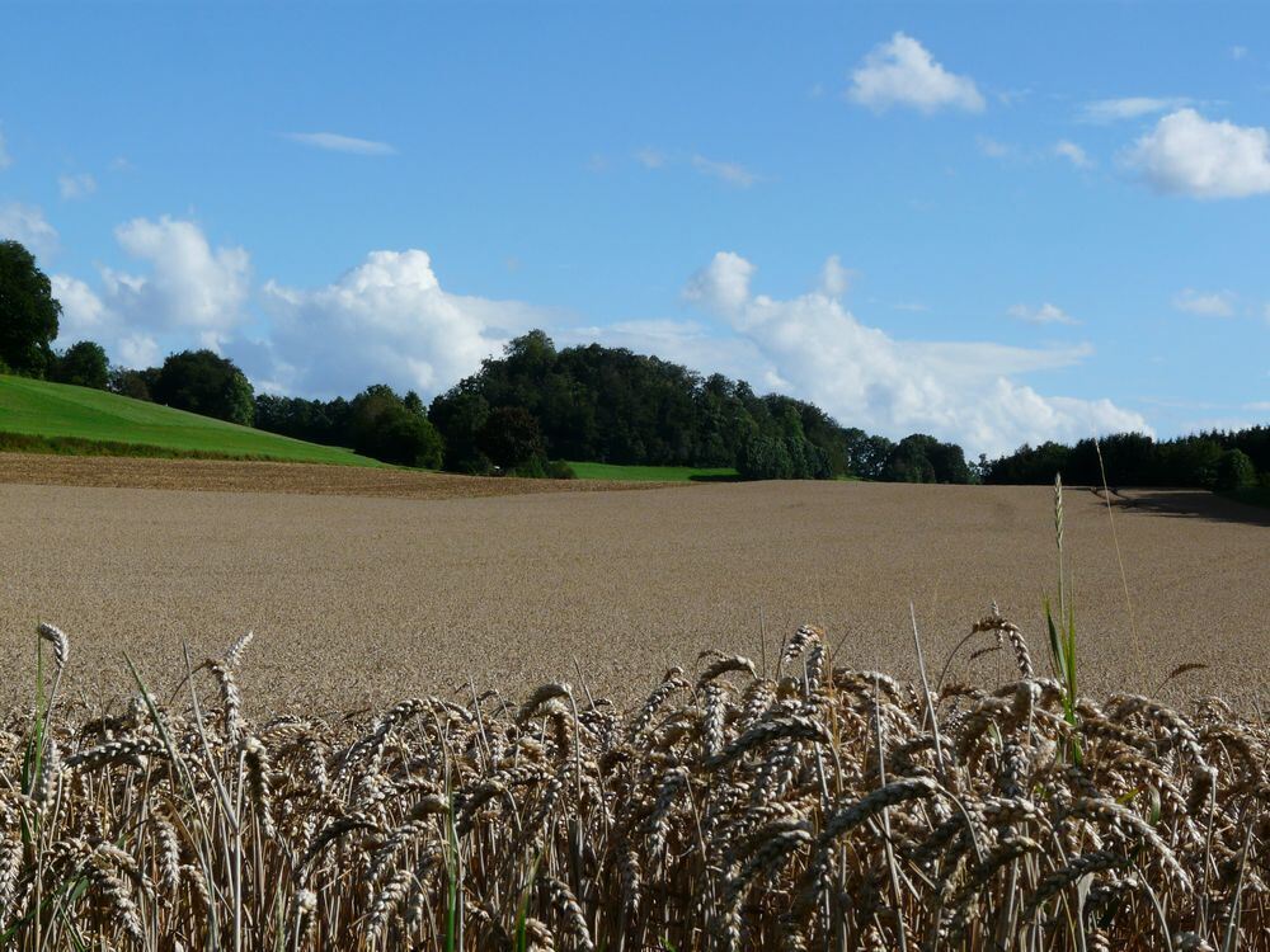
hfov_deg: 27.4
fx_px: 2605
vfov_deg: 20.7
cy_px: 476
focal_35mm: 71
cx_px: 635
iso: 100
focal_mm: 11.7
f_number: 7.1
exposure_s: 1/500
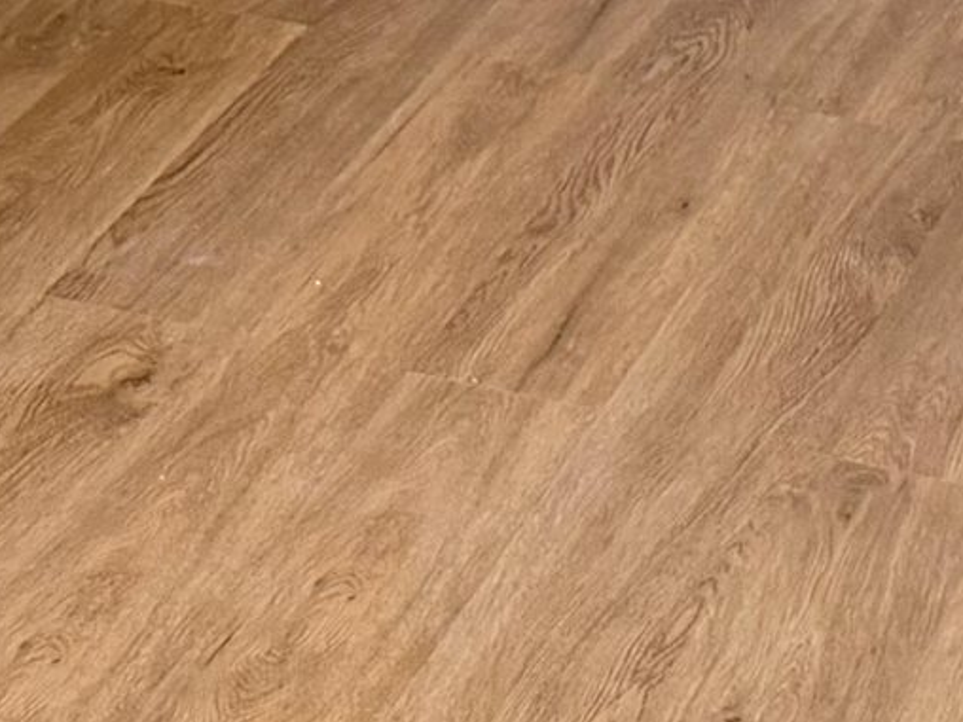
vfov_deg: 9.1
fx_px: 4034
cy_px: -1095
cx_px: 916
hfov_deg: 13.5
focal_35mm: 145
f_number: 1.78
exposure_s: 1/120
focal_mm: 6.76
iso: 125
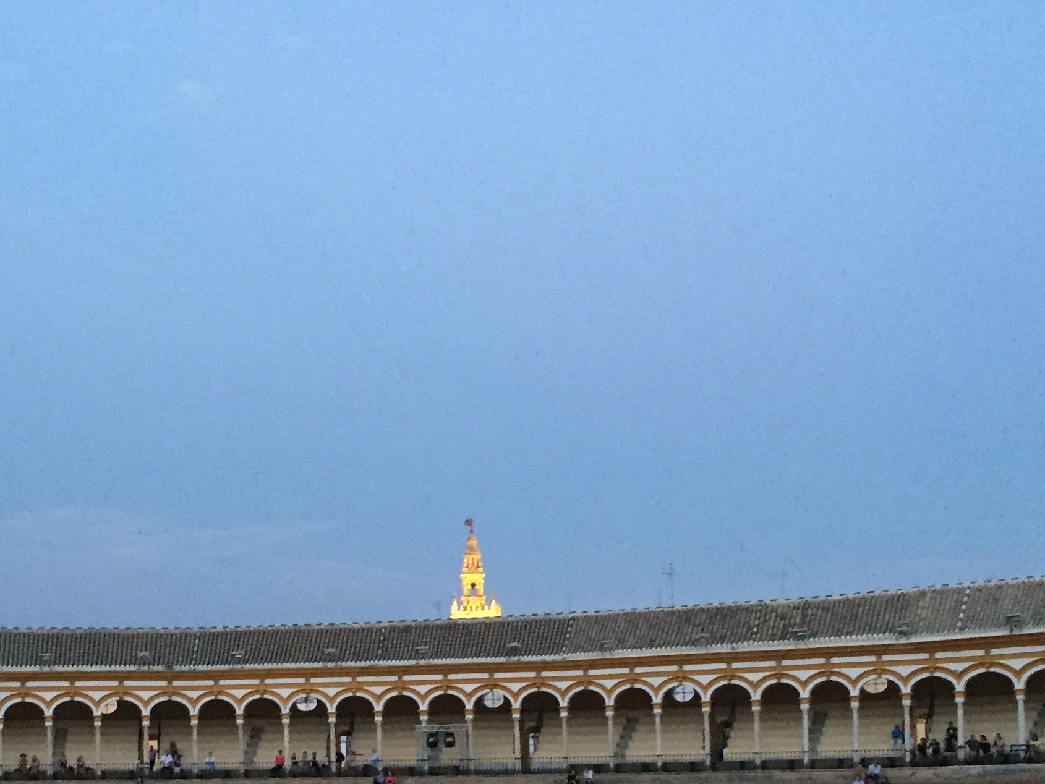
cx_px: 398
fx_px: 1691
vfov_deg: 25.1
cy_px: 754
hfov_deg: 34.2
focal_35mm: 56
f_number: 2.2
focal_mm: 4.15
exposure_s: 1/17
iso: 500
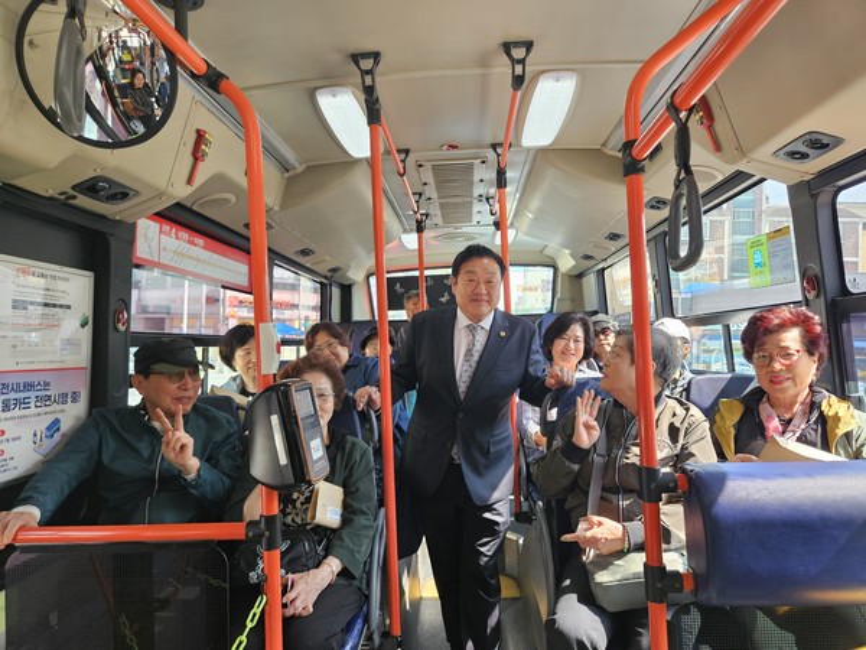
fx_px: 575
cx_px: 433
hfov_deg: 73.9
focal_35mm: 23
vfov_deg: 58.9
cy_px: 325
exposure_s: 1/120
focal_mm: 5.4
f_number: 1.8
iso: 80
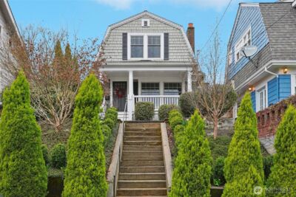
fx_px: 280
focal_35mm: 34
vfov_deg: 38.9
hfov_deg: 55.8
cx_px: 148
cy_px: 98
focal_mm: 23
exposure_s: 1/125
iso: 320
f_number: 8
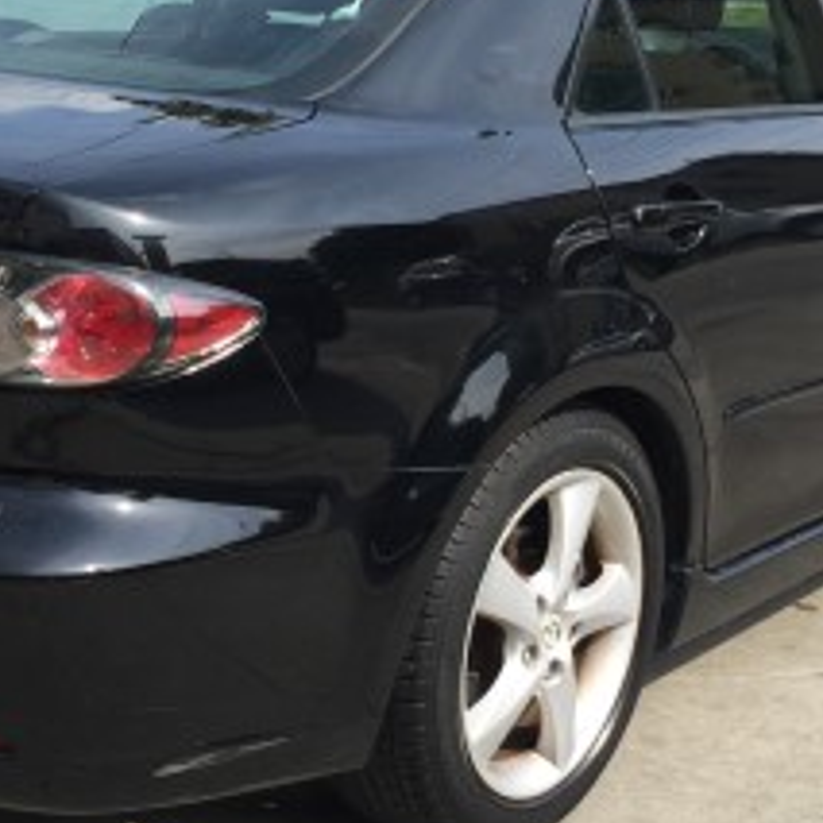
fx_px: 2071
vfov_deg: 22.5
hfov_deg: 22.4
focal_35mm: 77
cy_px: 379
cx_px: 270
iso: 32
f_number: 2.2
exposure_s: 1/842
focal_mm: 4.15
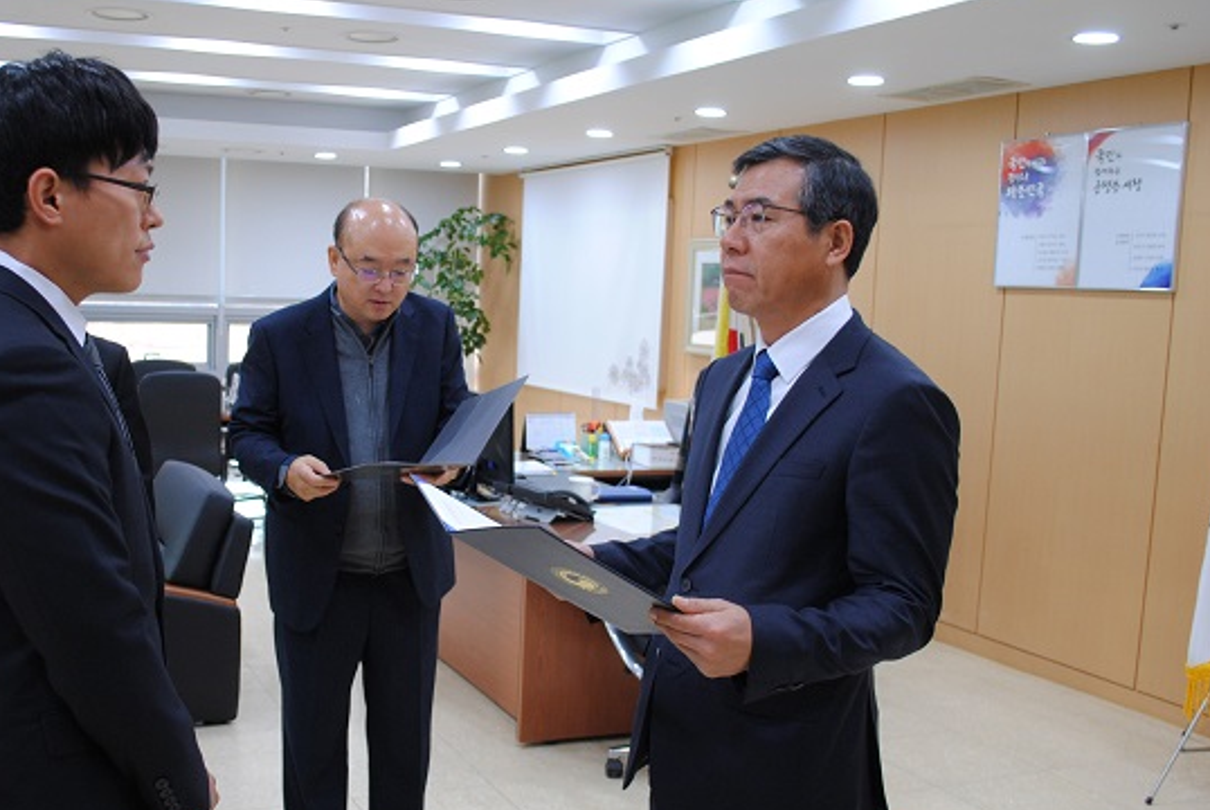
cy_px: 466
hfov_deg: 48.9
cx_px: 436
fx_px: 1312
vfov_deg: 34.2
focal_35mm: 39
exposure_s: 1/30
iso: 250
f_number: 3.8
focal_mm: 20
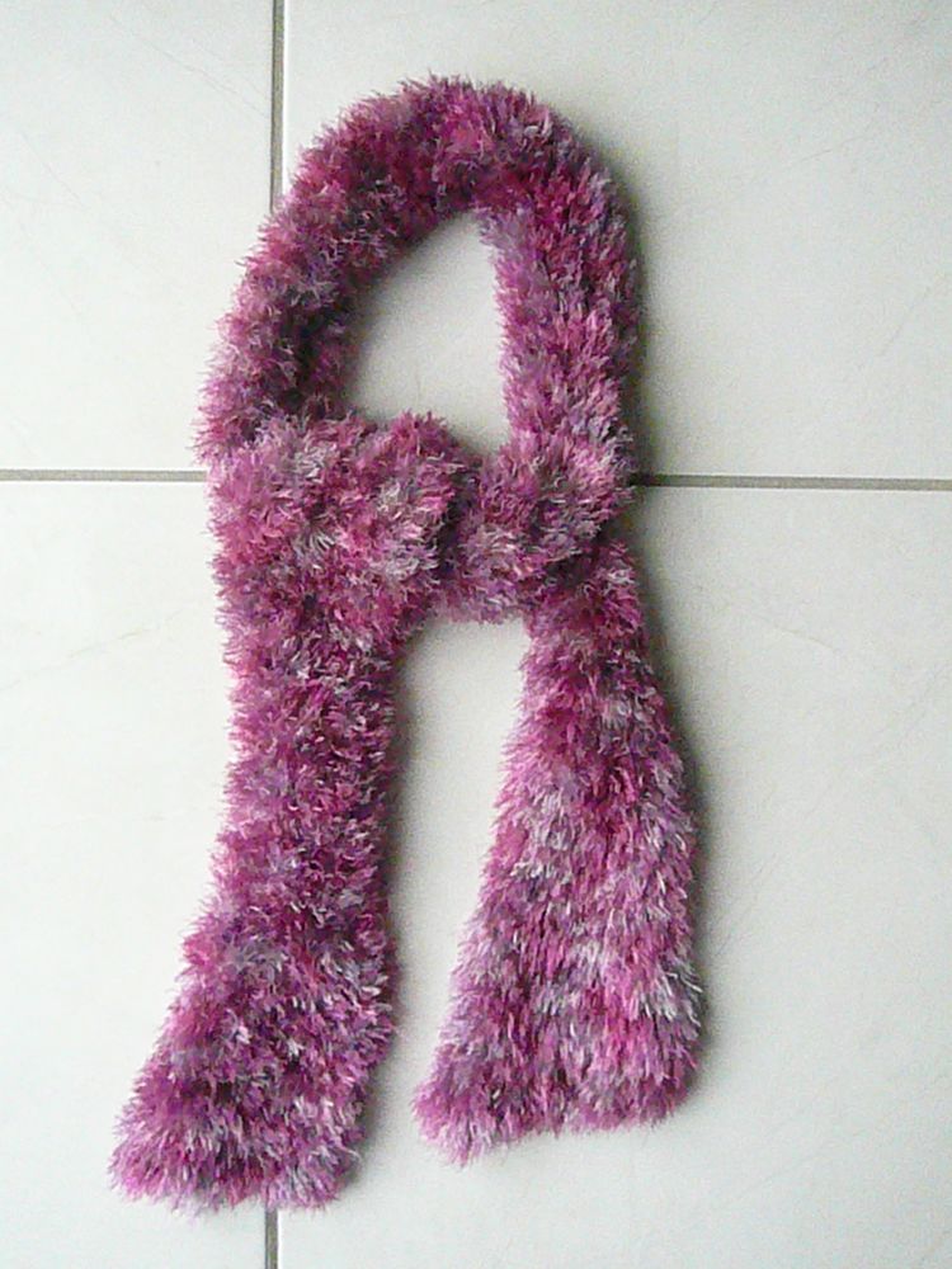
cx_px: 476
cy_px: 634
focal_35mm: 34
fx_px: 1247
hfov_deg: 41.8
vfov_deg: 54.0
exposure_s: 1/200
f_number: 9
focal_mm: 5.4
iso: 3200
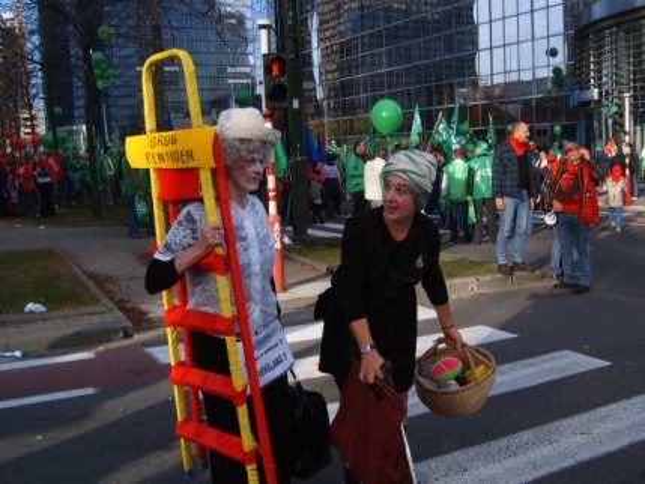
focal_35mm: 37
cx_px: 322
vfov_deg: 38.7
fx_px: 690
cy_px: 242
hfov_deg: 50.1
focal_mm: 6.2
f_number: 6
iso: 50
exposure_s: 1/125
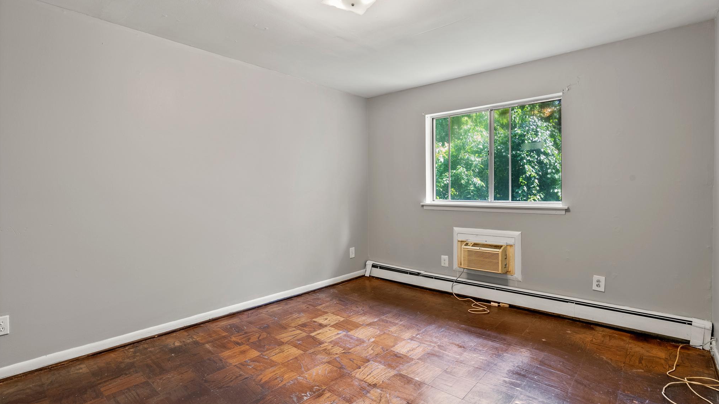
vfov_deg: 63.9
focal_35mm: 17
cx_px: 361
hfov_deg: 95.9
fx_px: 324
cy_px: 196
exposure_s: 2.5
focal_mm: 16
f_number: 8
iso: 100
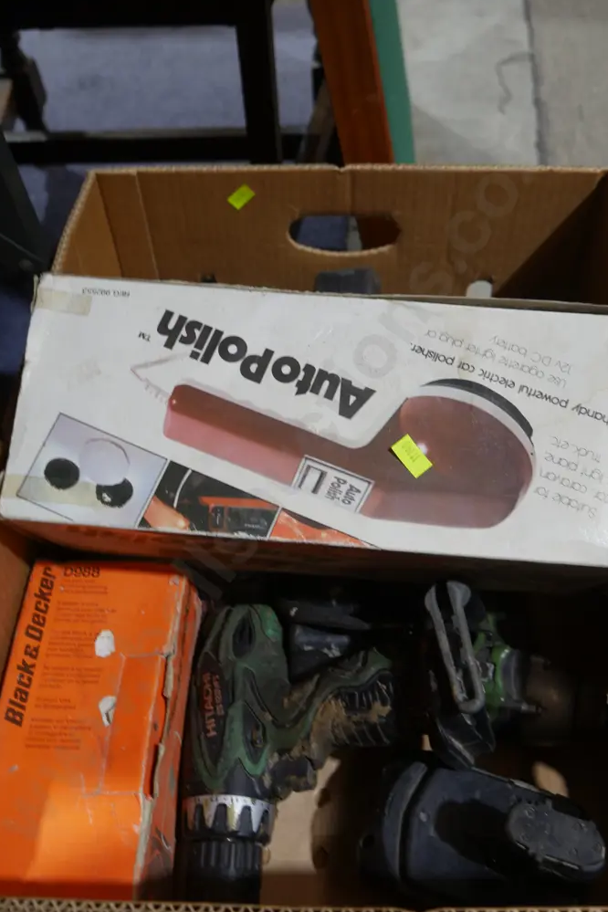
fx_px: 811
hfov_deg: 41.1
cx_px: 293
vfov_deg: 58.7
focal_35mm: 32
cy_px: 465
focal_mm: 15
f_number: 3.6
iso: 400
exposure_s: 1/60
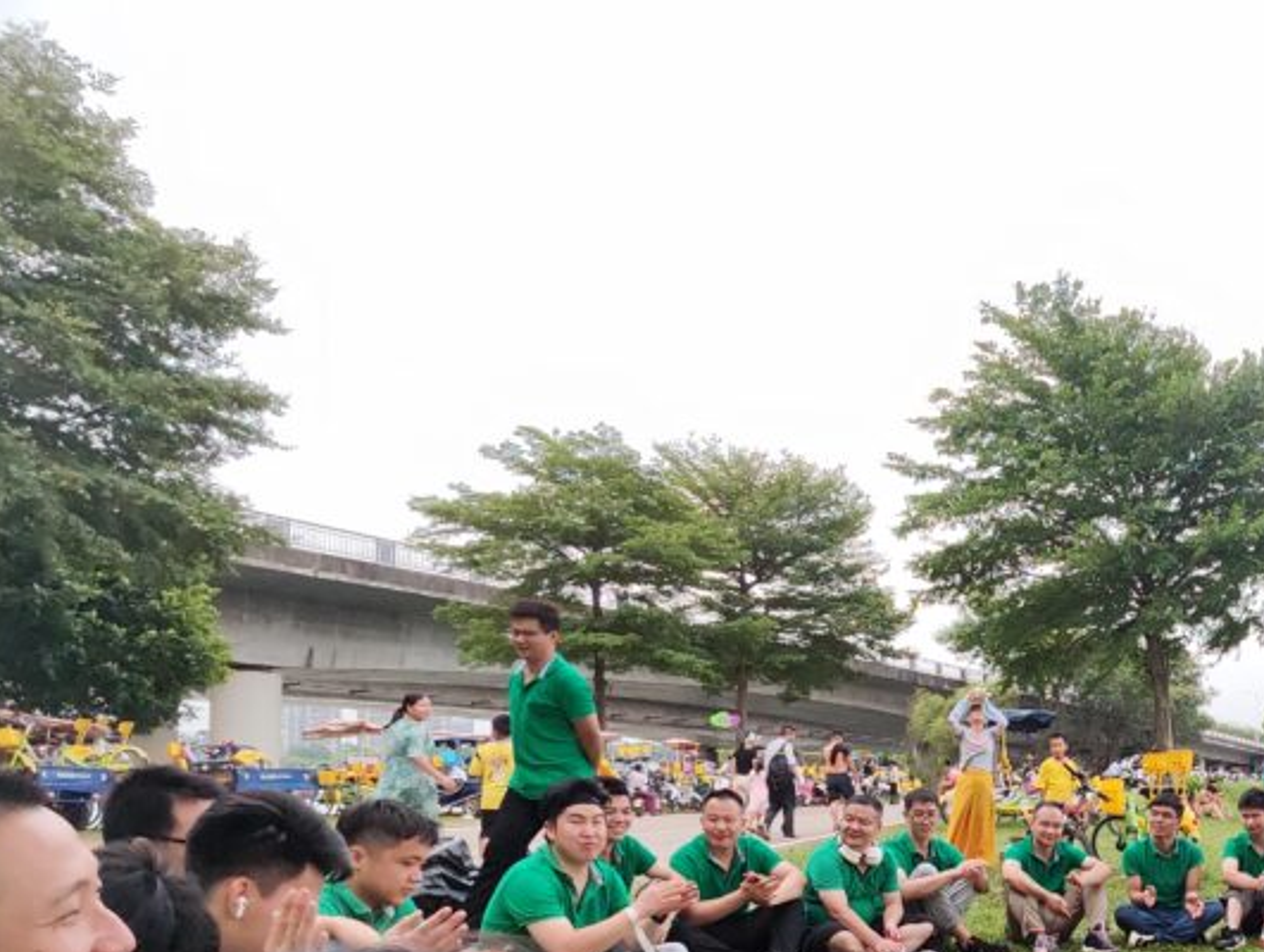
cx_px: 1157
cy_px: 779
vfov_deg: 48.2
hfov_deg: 55.7
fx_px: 987
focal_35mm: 27
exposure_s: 1/100
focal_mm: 2.16
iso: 162
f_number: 2.2
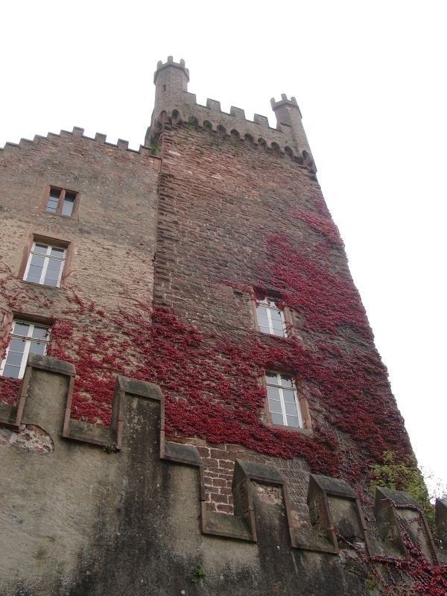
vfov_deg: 54.0
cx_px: 224
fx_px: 585
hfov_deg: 41.8
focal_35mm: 34
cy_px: 298
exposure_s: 1/195
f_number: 4
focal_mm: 7.13
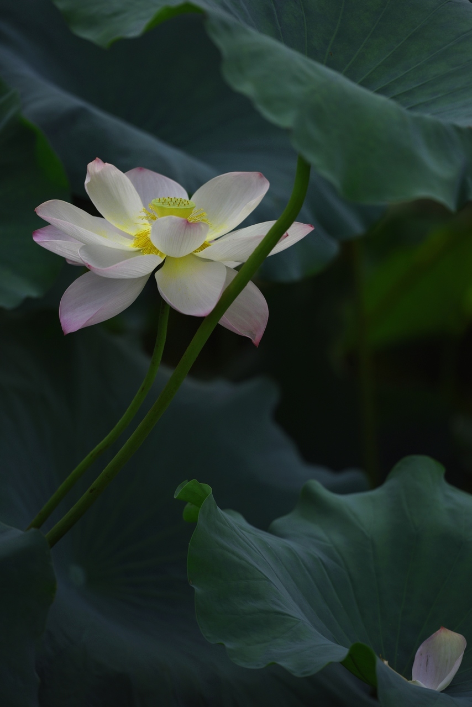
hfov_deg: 6.9
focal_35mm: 200
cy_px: 354
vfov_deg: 10.3
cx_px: 236
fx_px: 3931
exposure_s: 1/800
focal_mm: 200
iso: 100
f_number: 2.8
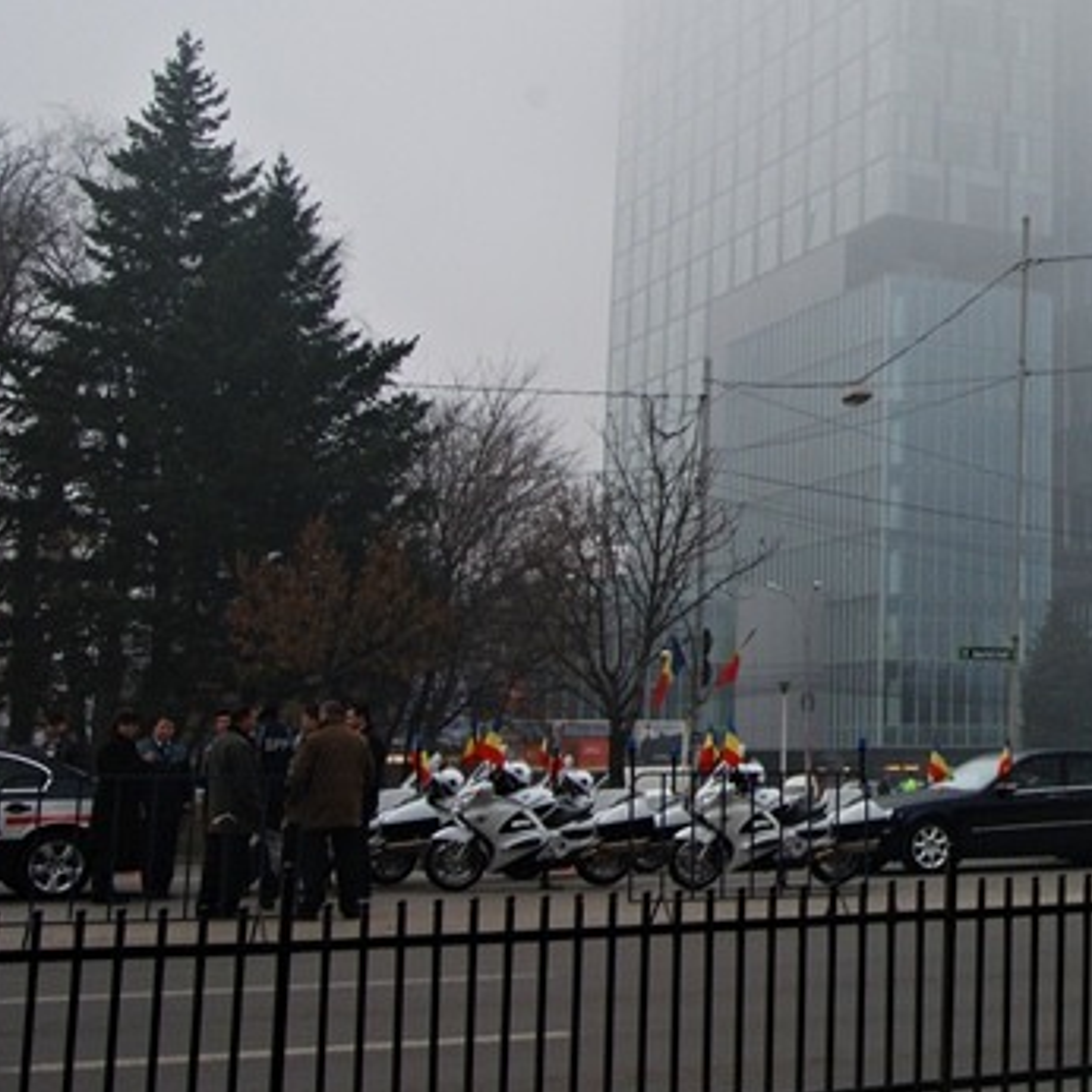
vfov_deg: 28.8
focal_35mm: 59
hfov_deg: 26.6
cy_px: 335
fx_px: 2106
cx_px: 1218
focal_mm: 20
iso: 200
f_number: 13
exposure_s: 1/20
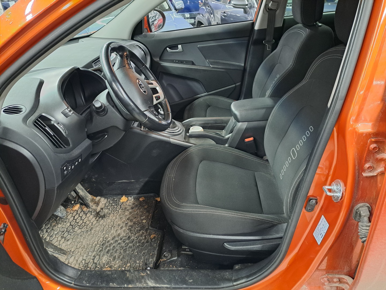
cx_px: 193
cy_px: 145
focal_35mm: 24
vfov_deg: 56.8
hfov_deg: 71.6
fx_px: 268
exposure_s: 1/25
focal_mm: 5.23
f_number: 1.8
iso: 500
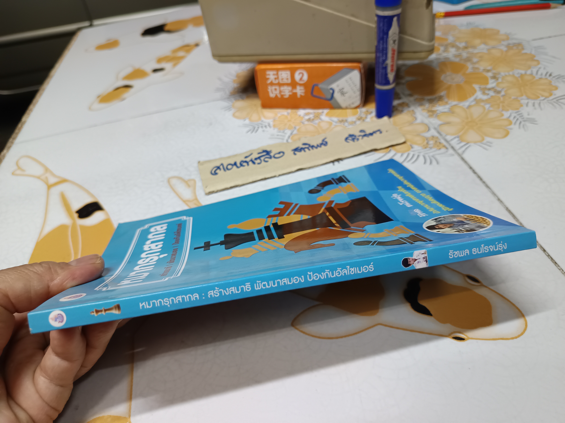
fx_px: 392
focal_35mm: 24
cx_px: 282
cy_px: 212
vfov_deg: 56.8
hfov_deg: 71.6
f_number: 1.7
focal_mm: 5.31
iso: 998
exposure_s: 1/25
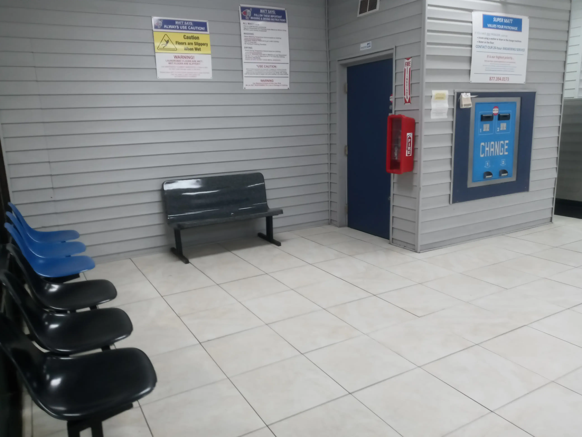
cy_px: 218
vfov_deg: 49.7
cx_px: 291
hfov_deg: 63.4
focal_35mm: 28
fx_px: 471
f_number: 1.8
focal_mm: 3.61
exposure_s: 1/30
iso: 200
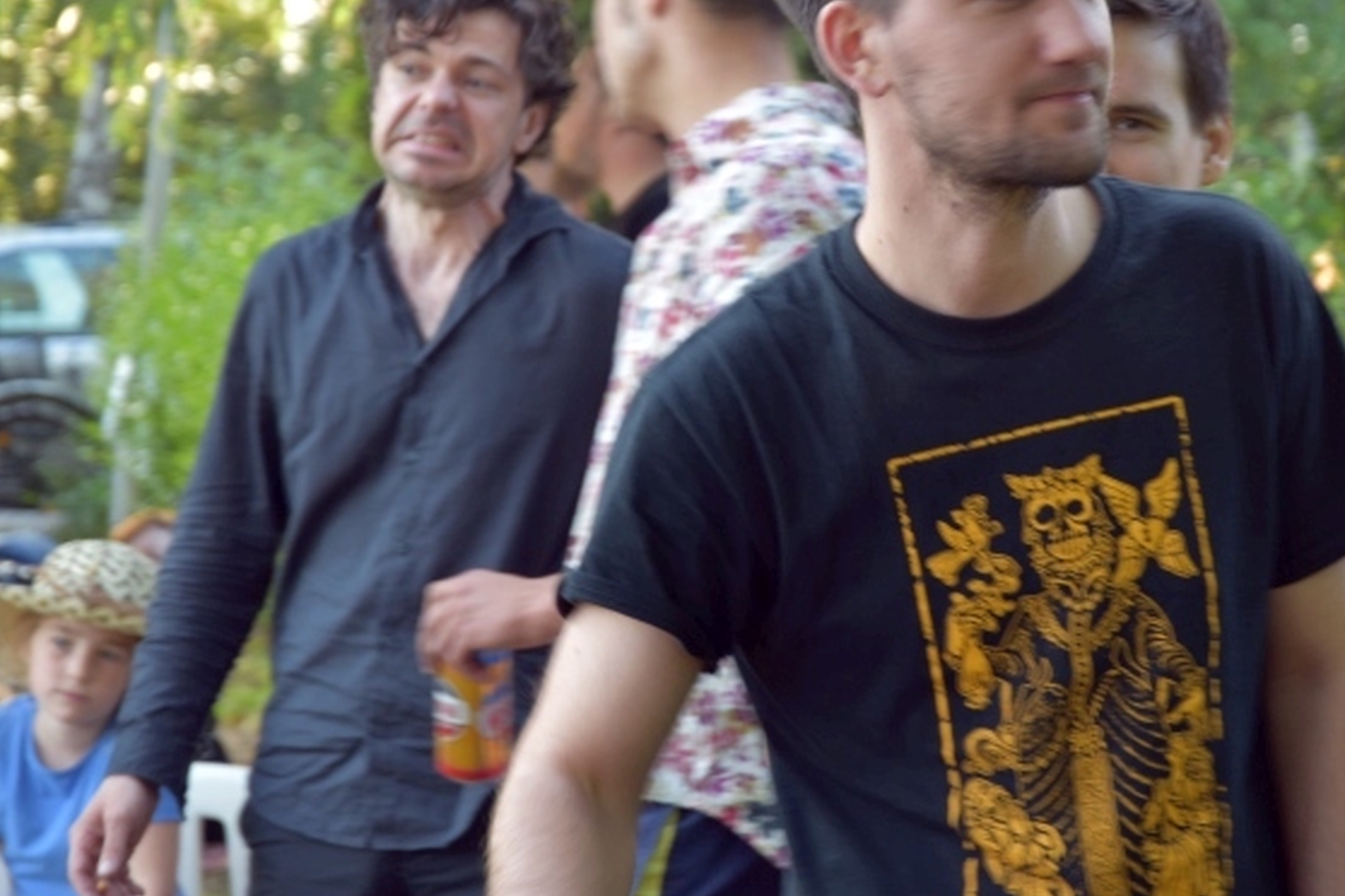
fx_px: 6826
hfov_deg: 11.2
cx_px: 889
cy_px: 370
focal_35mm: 183
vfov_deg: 7.5
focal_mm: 85
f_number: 5.6
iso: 200
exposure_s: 1/25
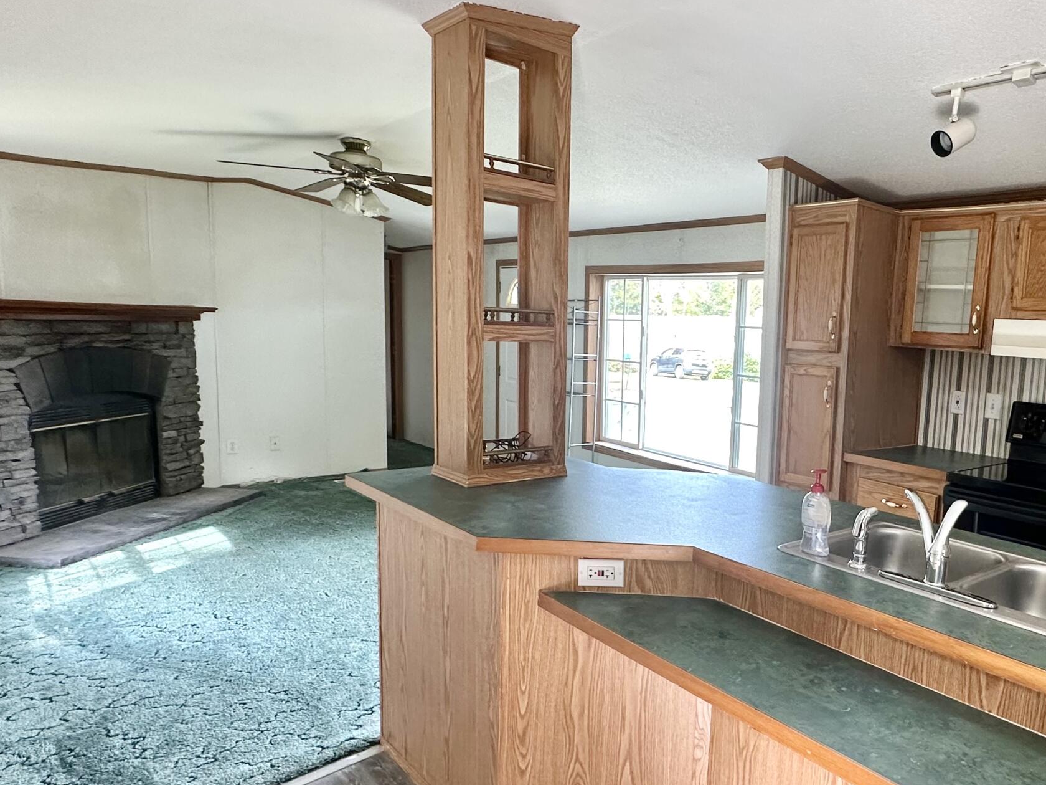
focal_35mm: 25
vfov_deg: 54.8
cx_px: 710
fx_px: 755
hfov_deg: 67.2
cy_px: 435
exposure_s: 1/99
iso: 200
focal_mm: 2.22
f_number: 2.2
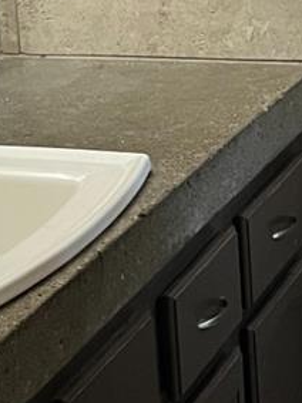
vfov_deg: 13.8
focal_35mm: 138
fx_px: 1606
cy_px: -117
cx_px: -28
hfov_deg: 10.6
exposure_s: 1/60
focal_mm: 5.7
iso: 160
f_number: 1.5
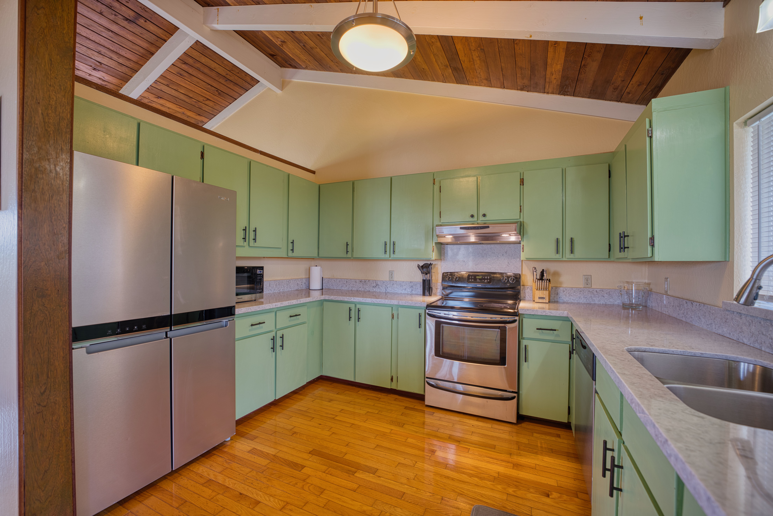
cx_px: 386
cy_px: 258
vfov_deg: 78.9
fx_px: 314
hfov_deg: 101.9
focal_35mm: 15
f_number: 4
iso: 50
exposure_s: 1/8
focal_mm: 14.6
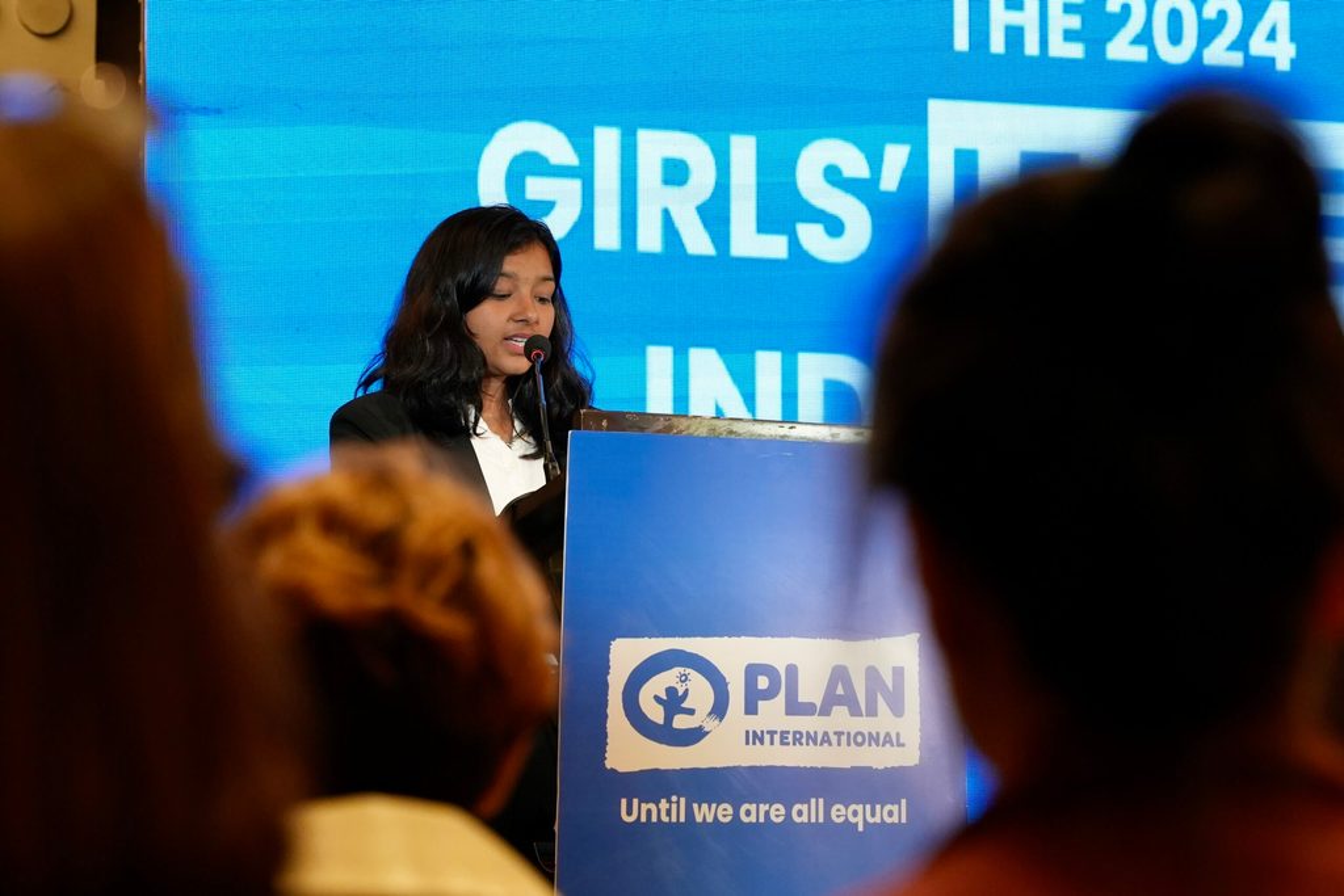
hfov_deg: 28.8
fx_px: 2614
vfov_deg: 19.5
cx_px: 672
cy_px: 448
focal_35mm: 70
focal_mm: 70
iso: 1250
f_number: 3.5
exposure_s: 1/100
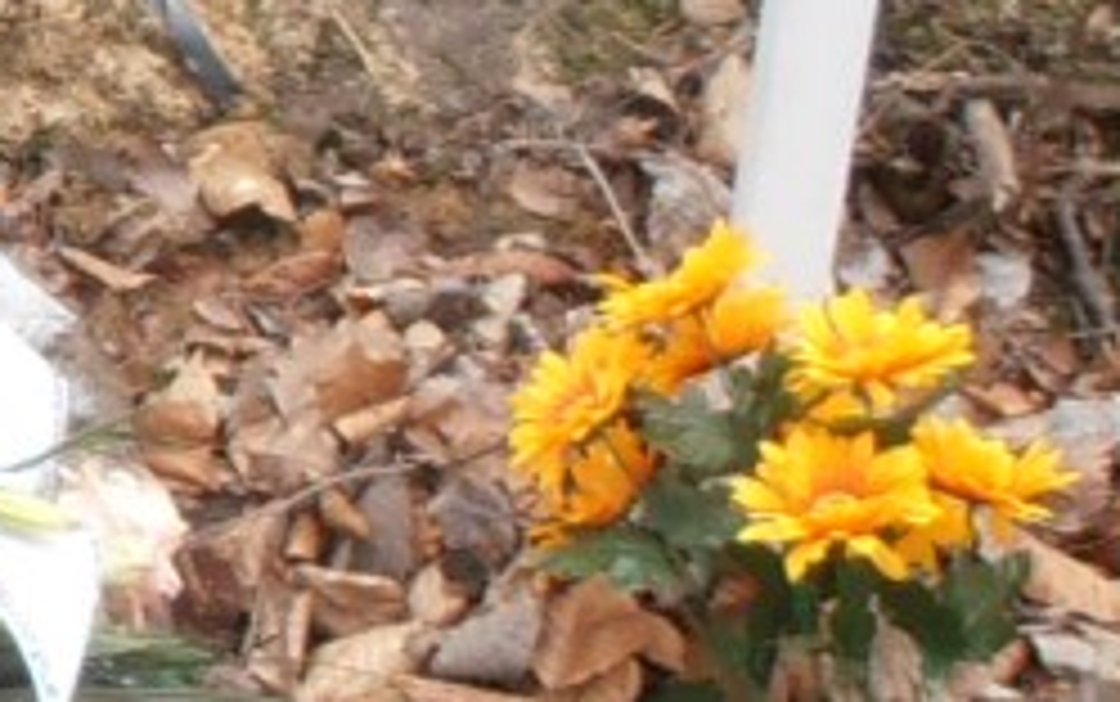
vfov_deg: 8.9
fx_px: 4490
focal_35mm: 147
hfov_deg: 12.7
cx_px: -999
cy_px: -54
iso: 80
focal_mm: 4.2
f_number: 3
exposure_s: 1/125
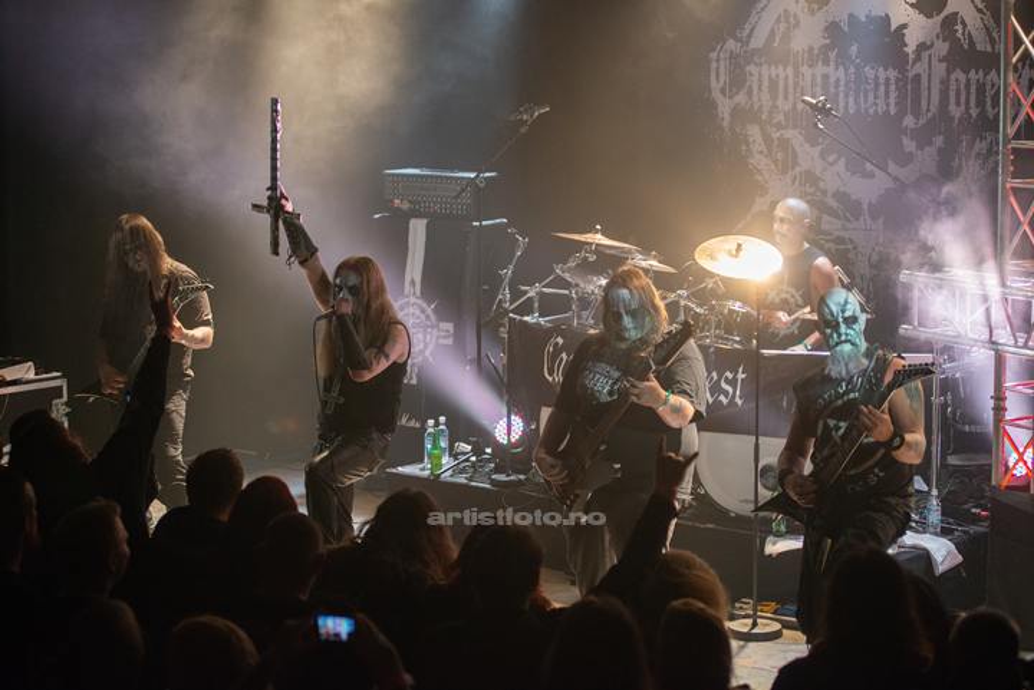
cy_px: 345
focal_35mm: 80
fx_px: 2299
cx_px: 517
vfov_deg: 17.1
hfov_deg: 25.3
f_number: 3.2
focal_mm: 80
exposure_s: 1/640
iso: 4000
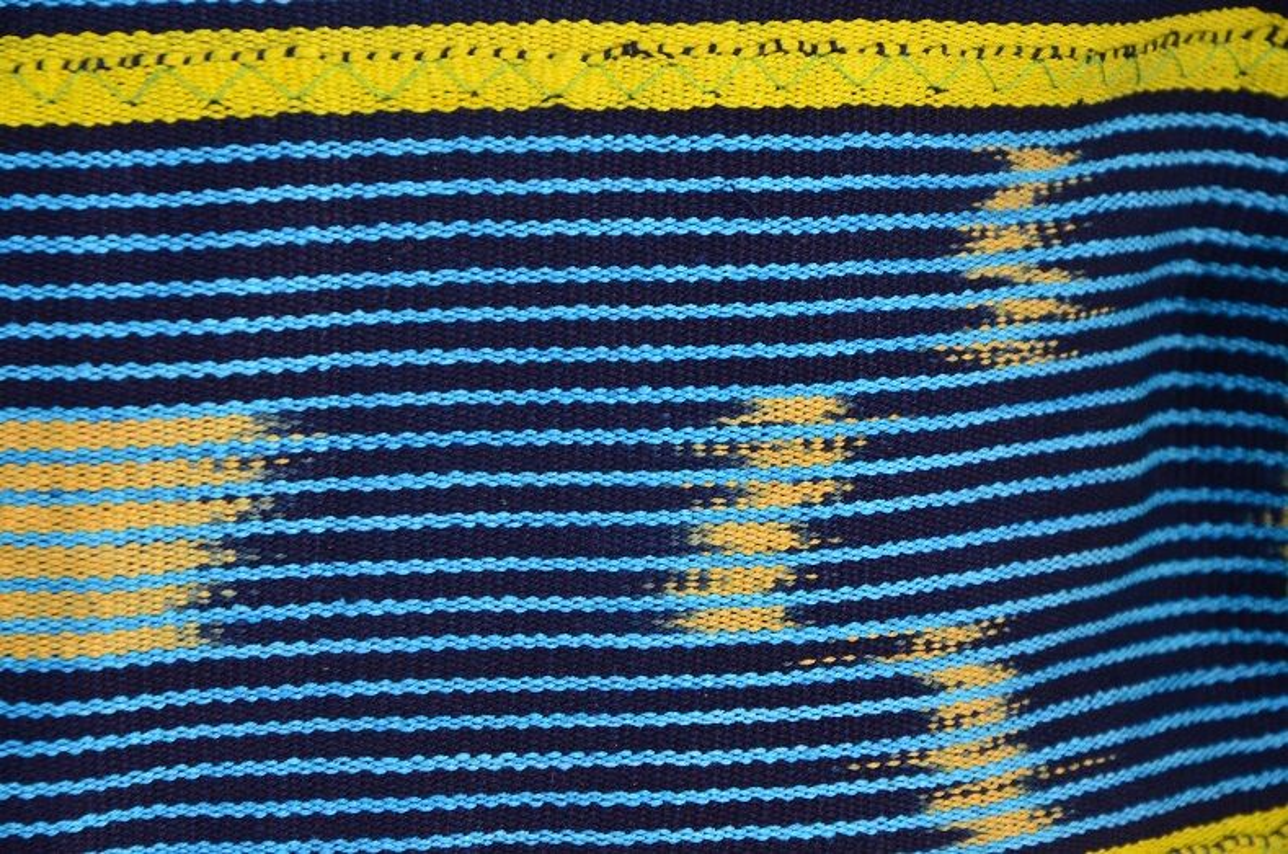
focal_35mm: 158
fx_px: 5625
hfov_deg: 13.1
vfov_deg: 8.7
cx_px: 644
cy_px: 427
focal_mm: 105
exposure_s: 1/80
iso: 800
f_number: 8
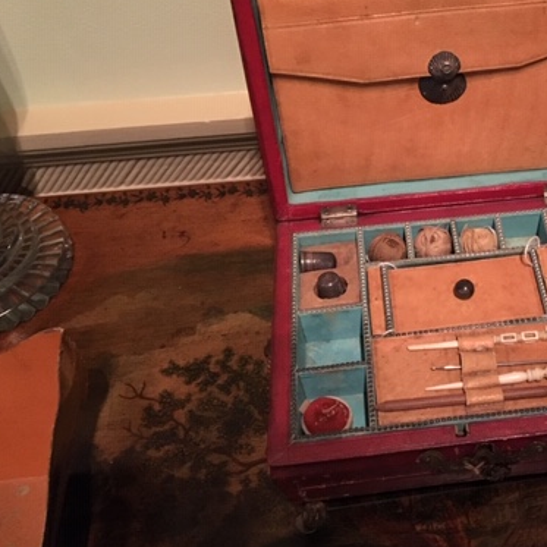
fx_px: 787
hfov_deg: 36.6
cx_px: 459
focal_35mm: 44
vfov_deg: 38.3
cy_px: 261
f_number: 2.2
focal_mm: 4.15
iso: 500
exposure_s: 1/15
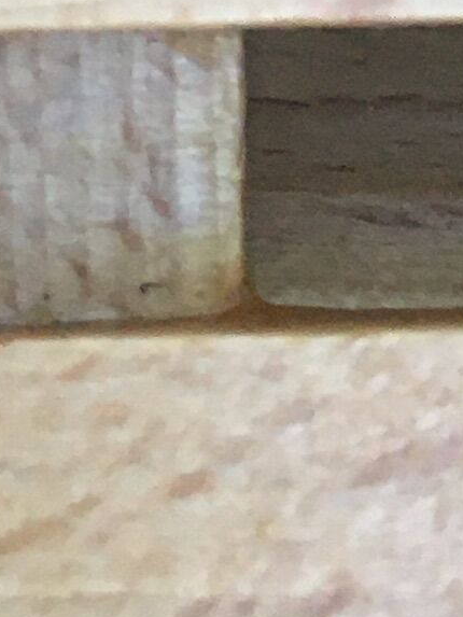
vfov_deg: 8.1
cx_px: 156
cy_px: -1333
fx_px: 3637
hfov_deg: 7.3
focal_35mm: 204
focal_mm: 4.15
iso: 50
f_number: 2.2
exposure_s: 1/33
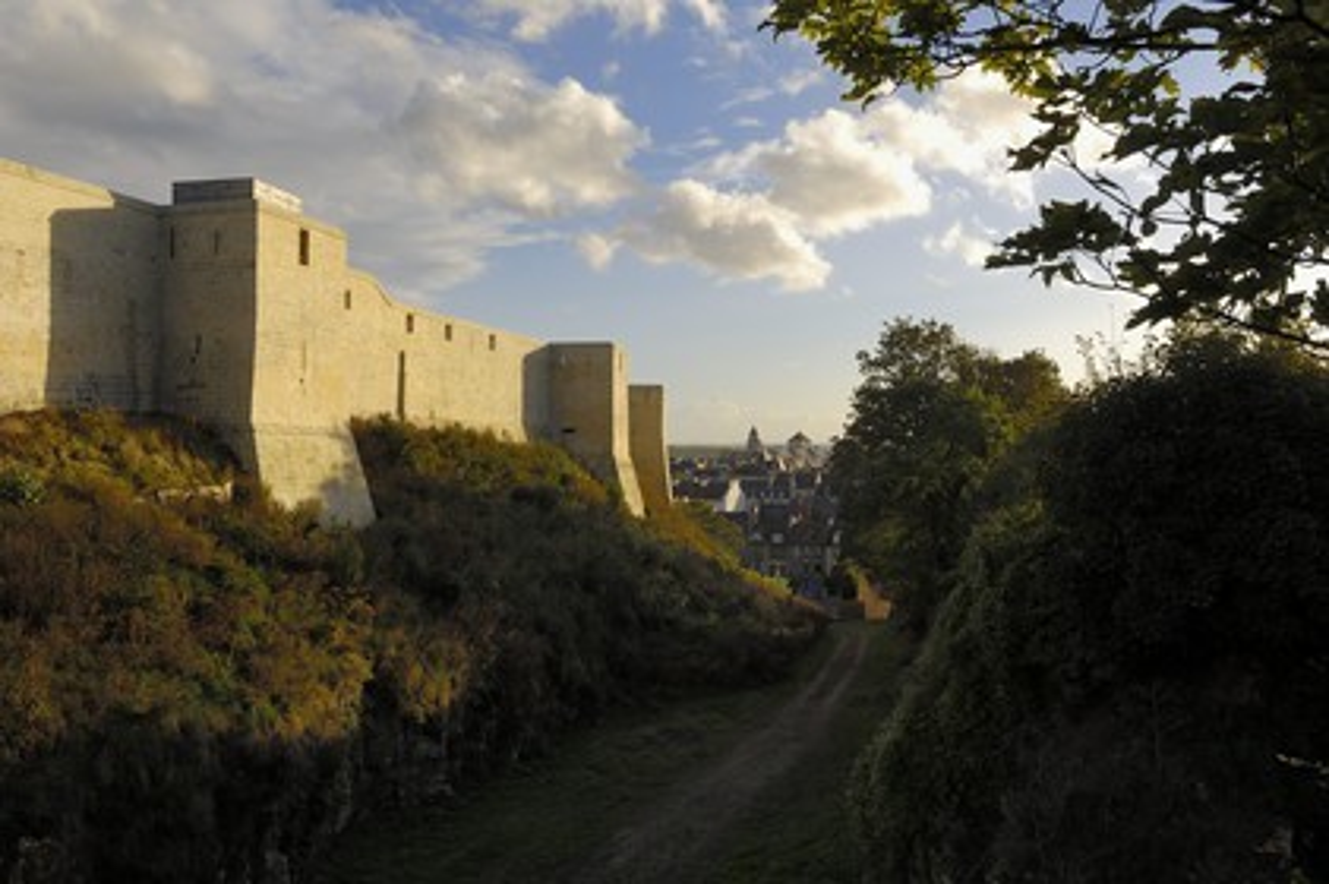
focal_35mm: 30
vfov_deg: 43.5
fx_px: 1107
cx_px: 664
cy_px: 442
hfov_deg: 62.0
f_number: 10
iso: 100
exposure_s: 1/125
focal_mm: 20
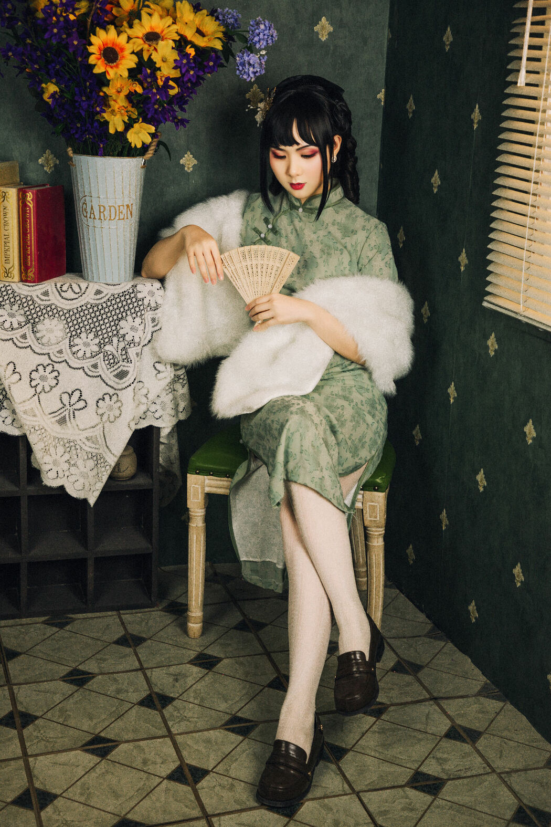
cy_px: 414
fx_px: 1331
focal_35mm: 58
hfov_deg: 23.4
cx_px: 276
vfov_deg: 34.5
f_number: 4
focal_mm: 58
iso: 800
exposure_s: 1/80
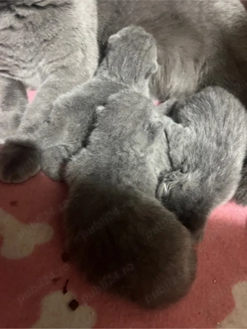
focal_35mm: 26
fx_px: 247
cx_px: 124
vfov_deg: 67.3
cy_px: 164
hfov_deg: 53.1
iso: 640
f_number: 1.6
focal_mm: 5.1
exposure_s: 1/30
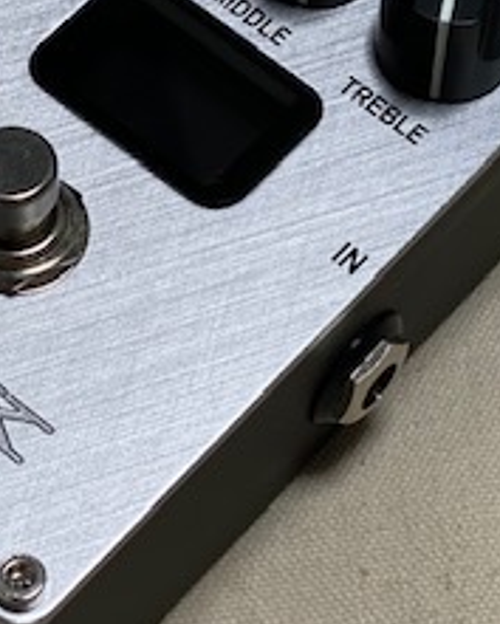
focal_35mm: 147
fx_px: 2717
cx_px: 223
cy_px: 164
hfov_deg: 10.5
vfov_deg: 13.1
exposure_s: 1/100
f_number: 2
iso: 100
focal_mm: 6
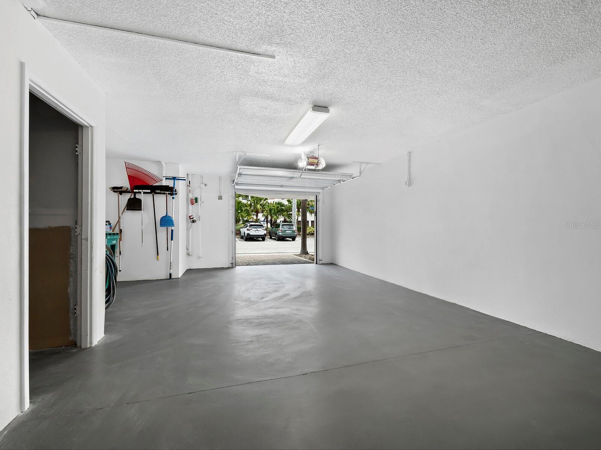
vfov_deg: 85.7
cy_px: 225
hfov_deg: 102.1
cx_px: 300
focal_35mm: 14
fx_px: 243
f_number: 11
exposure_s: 1/8
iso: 400
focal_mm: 7
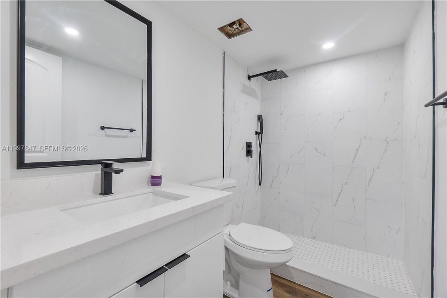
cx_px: 224
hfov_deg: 100.4
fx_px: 186
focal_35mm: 15
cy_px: 149
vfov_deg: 77.3
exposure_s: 1/100
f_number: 8
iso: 250
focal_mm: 10
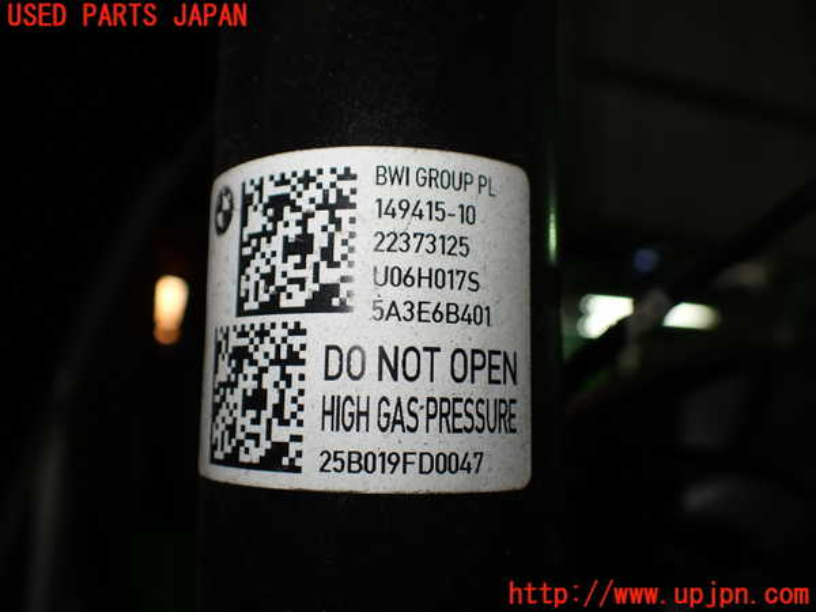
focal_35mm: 30
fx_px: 707
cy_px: 306
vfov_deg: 46.8
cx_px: 408
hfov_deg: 60.0
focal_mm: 5.4
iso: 125
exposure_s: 1/125
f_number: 2.3
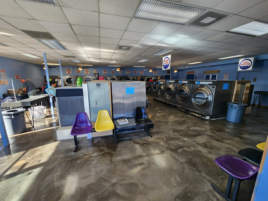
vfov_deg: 89.9
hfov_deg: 106.2
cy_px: 100
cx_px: 134
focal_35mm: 13
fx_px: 101
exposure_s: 1/60
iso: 64
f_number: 2.2
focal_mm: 2.2
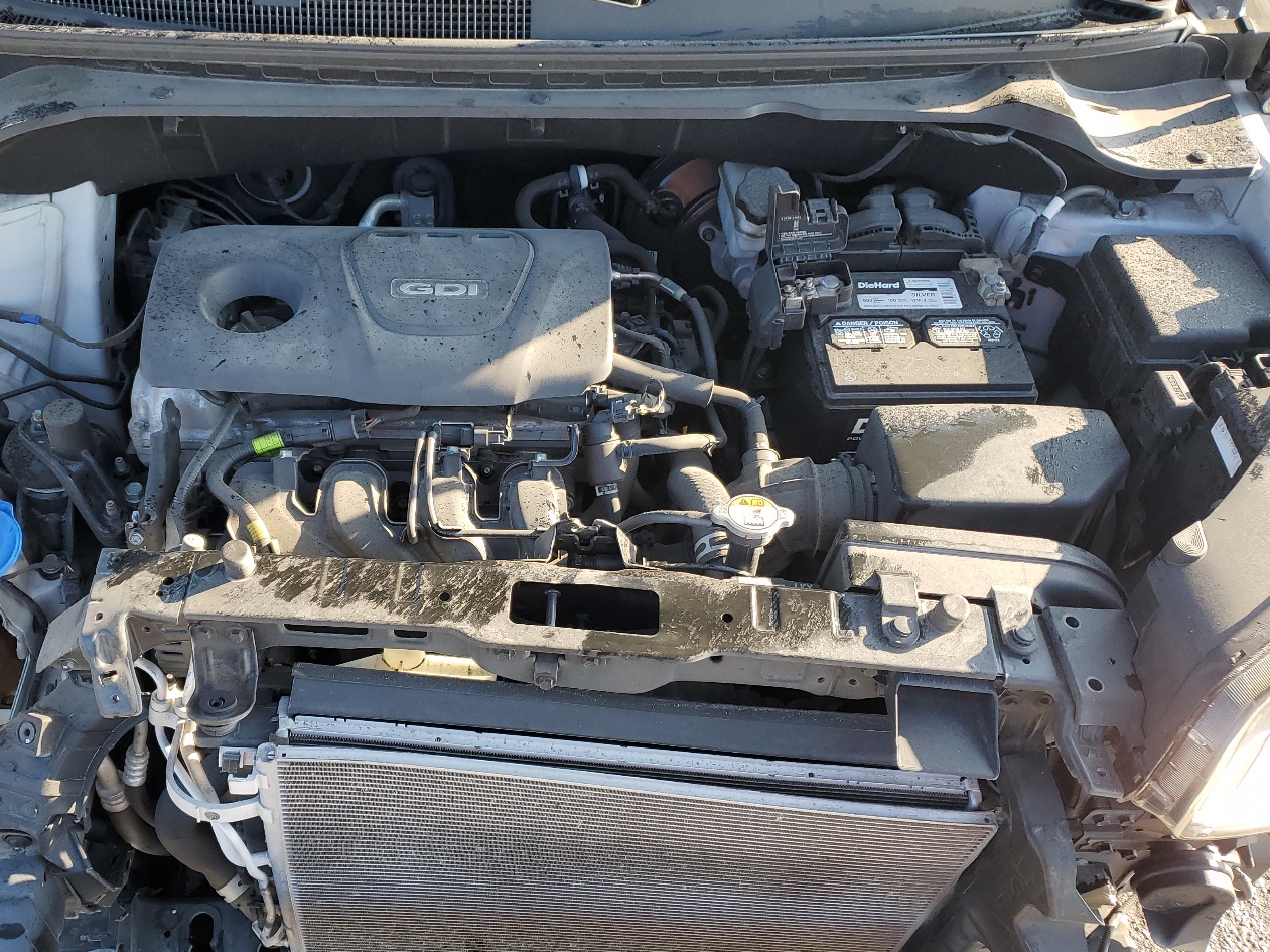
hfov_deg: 55.1
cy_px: 538
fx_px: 1210
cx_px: 531
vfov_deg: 42.8
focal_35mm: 33
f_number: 1.5
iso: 50
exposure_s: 1/417
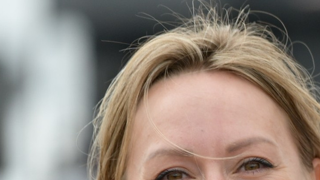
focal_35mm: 650
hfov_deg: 3.3
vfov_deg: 1.9
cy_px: 322
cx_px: 460
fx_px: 5515
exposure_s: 1/3200
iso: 400
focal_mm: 150
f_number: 2.8
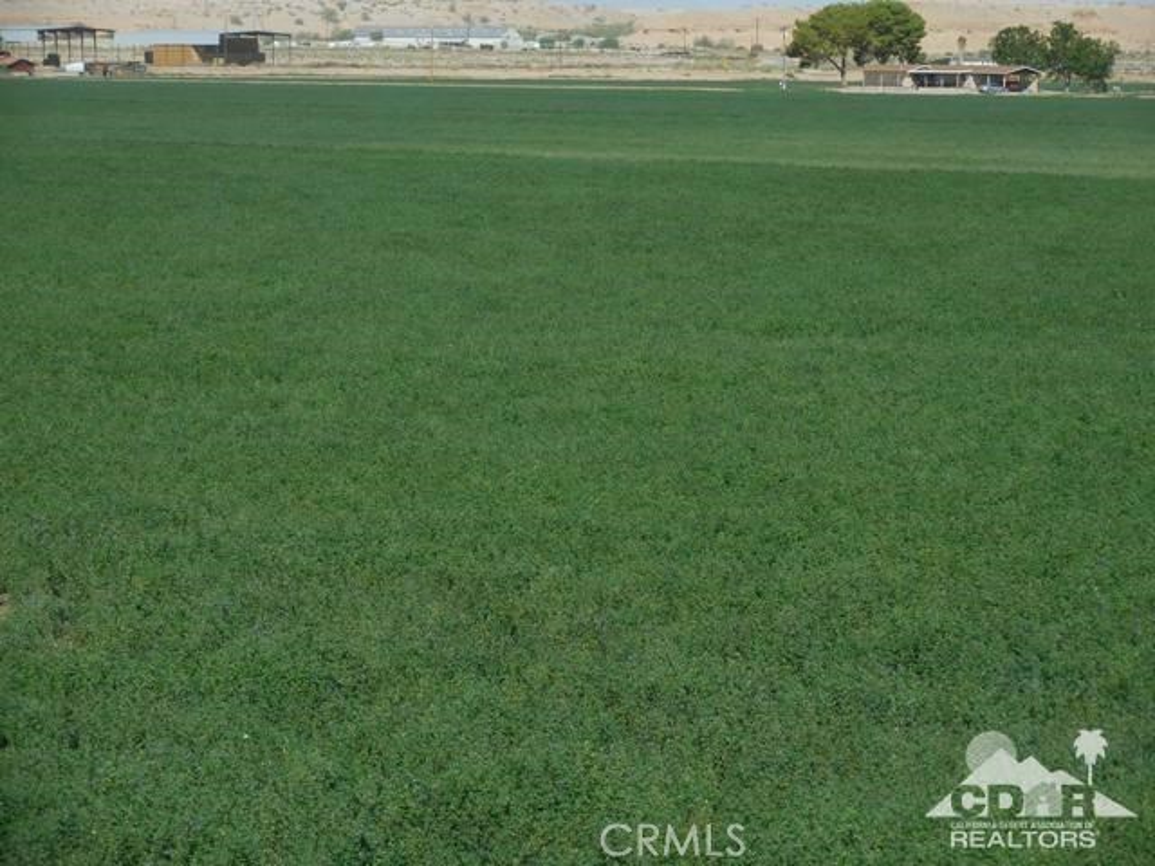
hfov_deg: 17.4
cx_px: 578
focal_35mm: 113
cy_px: 433
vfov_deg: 13.1
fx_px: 3770
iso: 125
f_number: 5.1
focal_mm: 20.4
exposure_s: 1/800
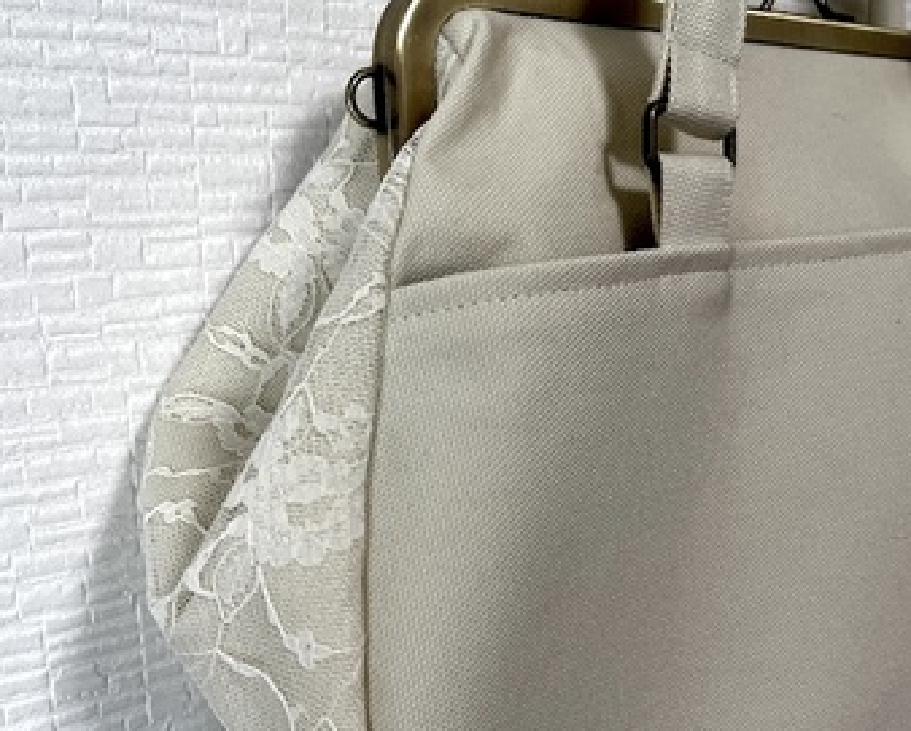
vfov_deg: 40.9
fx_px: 971
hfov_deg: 50.2
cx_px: 453
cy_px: 461
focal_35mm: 36
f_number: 1.6
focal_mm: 5.1
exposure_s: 1/120
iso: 80
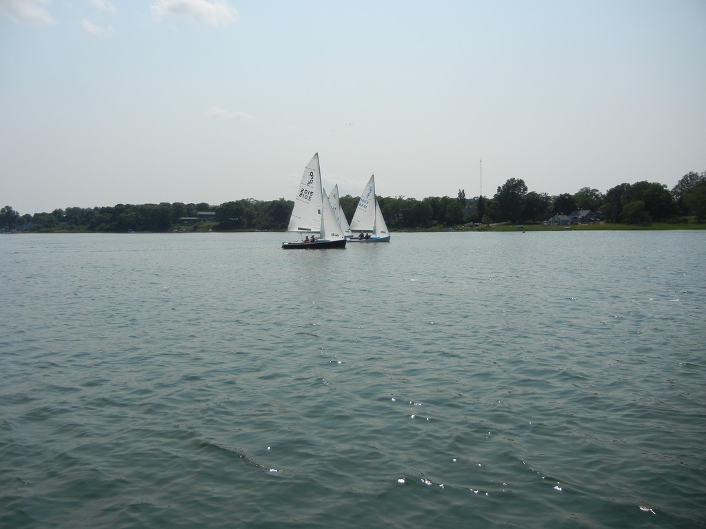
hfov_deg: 60.0
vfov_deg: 46.8
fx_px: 612
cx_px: 353
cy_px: 264
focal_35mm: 30
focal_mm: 5.4
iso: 160
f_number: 7
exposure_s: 1/975
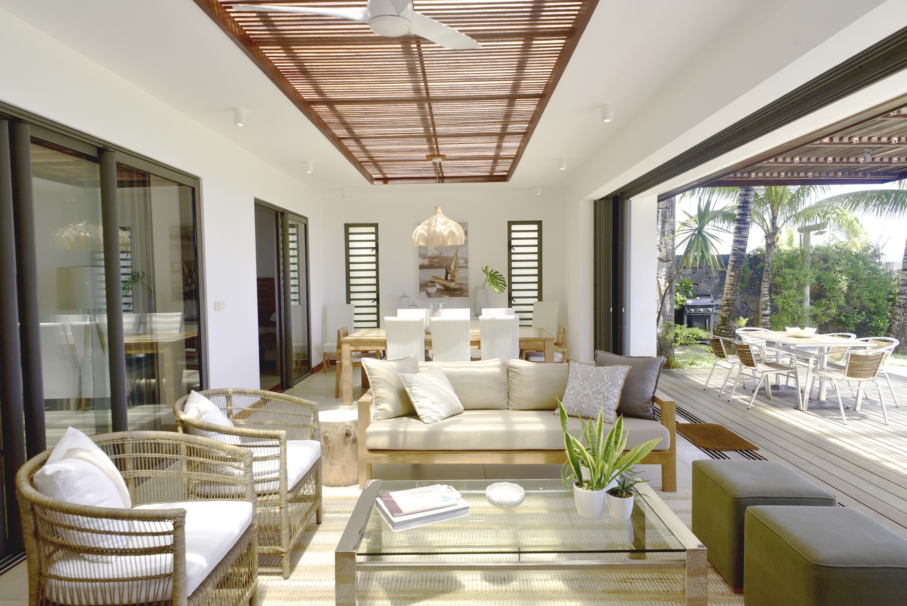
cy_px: 303
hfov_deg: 84.0
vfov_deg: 62.0
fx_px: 504
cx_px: 454
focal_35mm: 20
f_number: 8
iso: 400
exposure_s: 1/250
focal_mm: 20
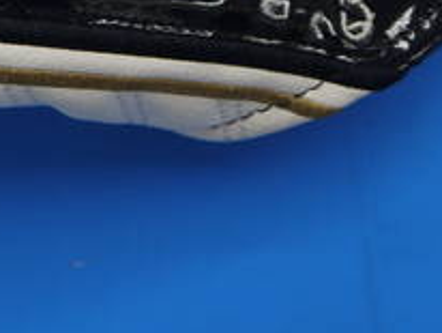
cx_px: -137
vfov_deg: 9.4
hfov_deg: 12.3
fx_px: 1981
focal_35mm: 155
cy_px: -107
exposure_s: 1/60
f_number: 4.6
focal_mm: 25
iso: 200
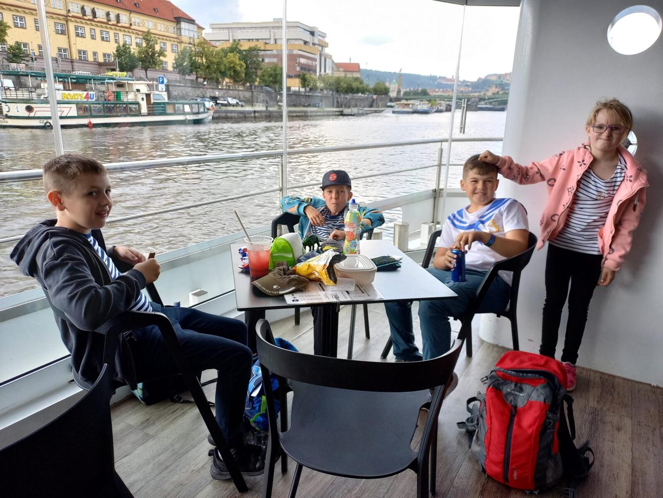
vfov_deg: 54.9
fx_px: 479
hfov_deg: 69.4
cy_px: 249
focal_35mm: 25
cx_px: 332
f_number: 1.8
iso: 64
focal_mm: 4.65
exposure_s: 1/100
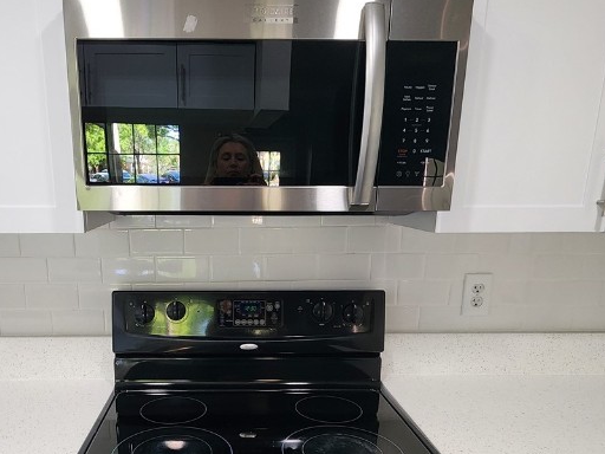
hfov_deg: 66.2
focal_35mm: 26
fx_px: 454
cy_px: 314
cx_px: 223
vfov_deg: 51.7
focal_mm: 2.2
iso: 200
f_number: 2.2
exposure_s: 1/60
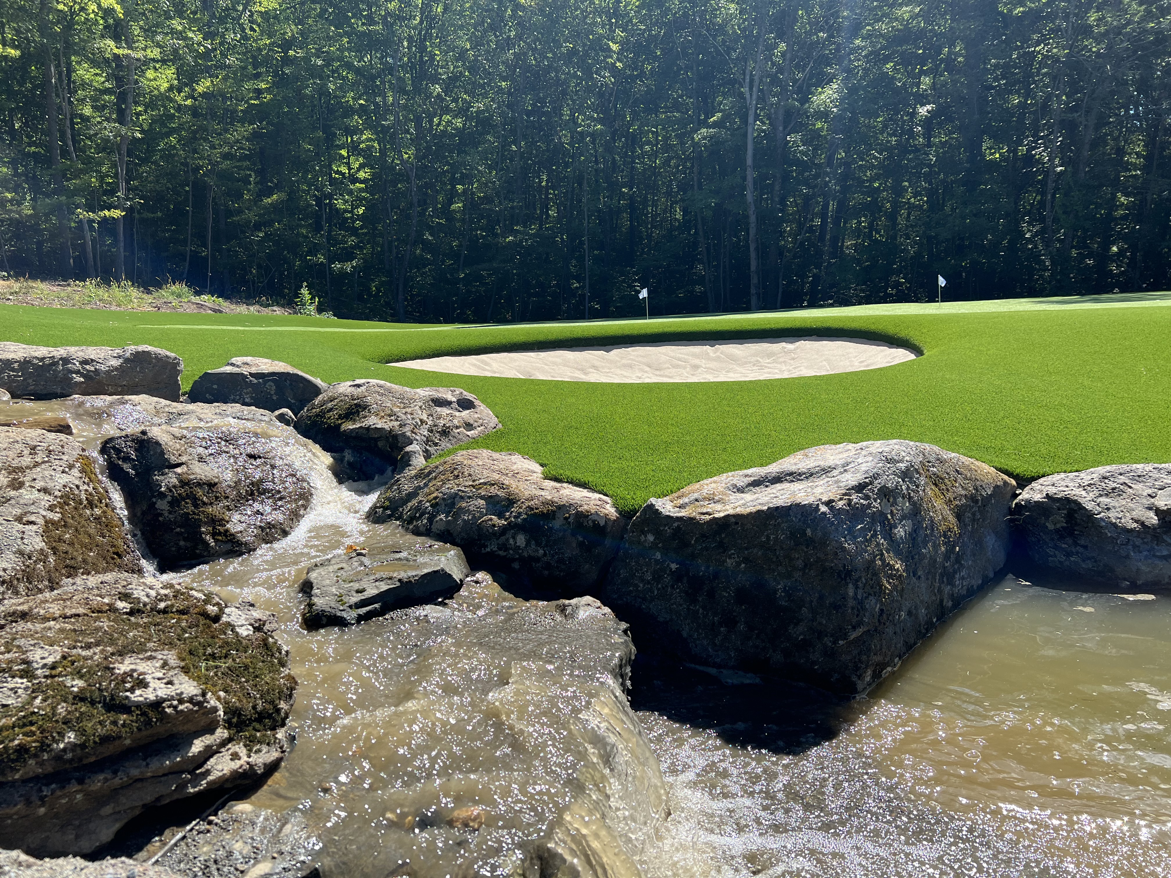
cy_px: 439
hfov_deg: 67.3
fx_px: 880
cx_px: 586
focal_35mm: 26
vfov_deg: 53.1
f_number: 1.5
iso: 50
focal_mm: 5.7
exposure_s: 1/2353
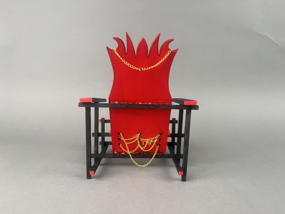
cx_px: 142
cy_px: 107
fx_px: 214
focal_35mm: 26
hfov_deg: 67.3
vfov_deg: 53.1
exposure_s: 1/122
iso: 80
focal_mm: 5.1
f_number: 1.6
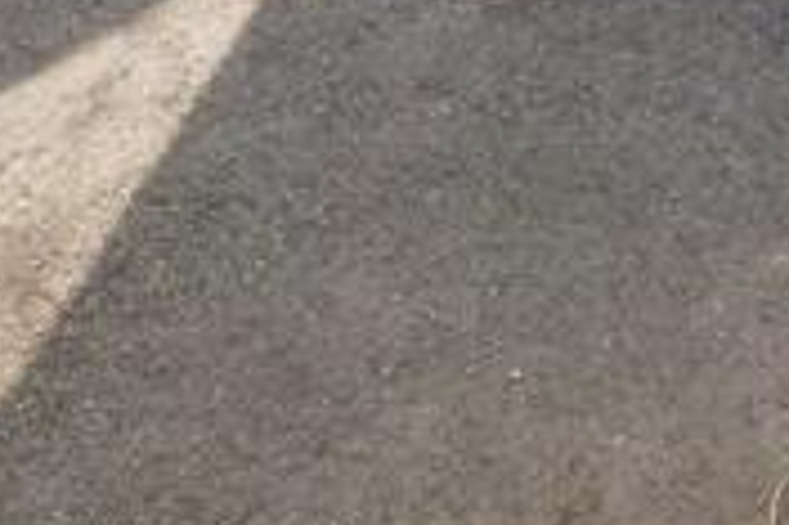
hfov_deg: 24.1
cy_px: -758
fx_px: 1533
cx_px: 1112
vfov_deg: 13.6
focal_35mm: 70
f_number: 8
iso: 640
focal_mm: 8
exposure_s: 1/800
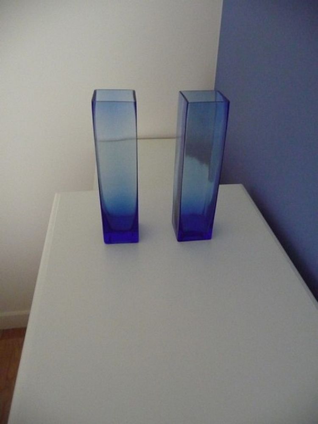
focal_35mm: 28
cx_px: 159
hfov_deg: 49.7
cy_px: 212
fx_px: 343
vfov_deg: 63.4
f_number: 3.3
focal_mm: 4.7
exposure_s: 1/13
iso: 800
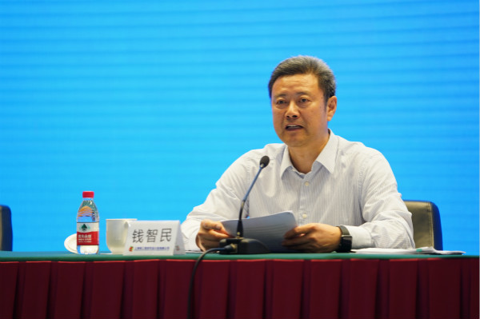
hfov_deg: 10.3
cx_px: 240
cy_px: 160
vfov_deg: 6.9
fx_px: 2664
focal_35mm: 200
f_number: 2.8
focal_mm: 200
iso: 800
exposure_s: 1/100
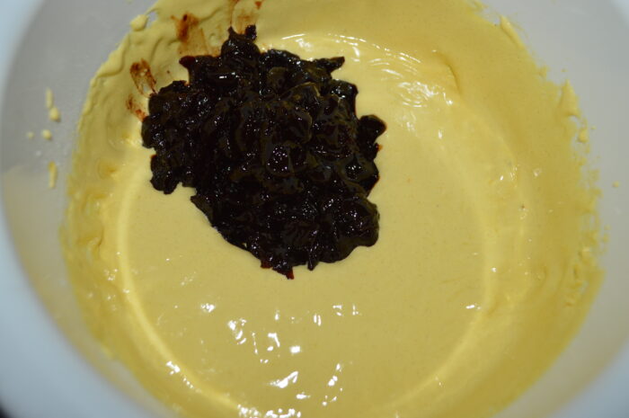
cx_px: 314
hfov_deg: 53.2
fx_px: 628
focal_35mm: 36
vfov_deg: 36.8
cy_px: 209
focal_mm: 24
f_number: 4
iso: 400
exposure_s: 1/60
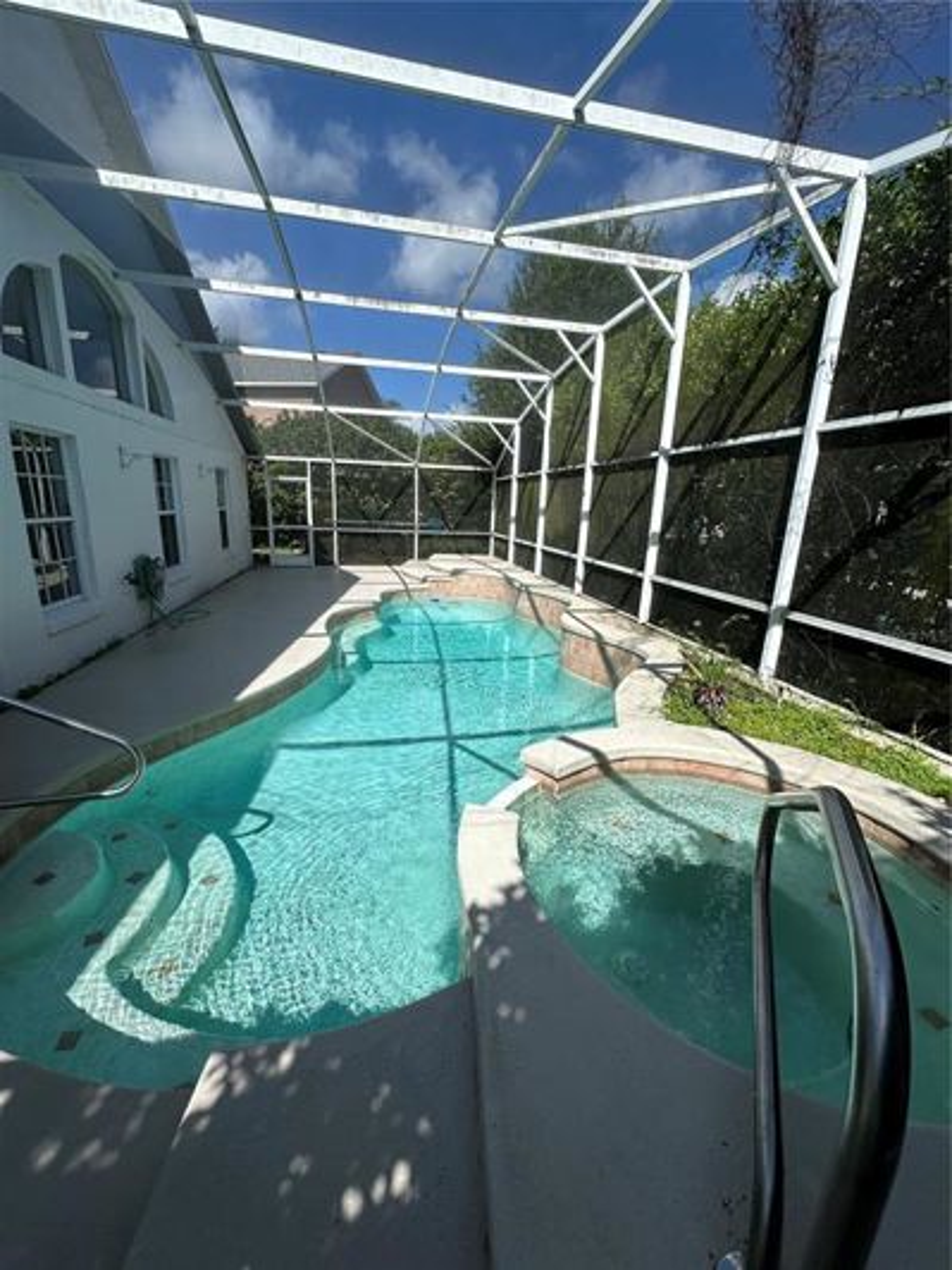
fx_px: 513
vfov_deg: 102.1
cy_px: 635
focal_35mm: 14
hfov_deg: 85.7
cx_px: 476
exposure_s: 1/1887
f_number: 2.2
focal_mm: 2.22
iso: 50
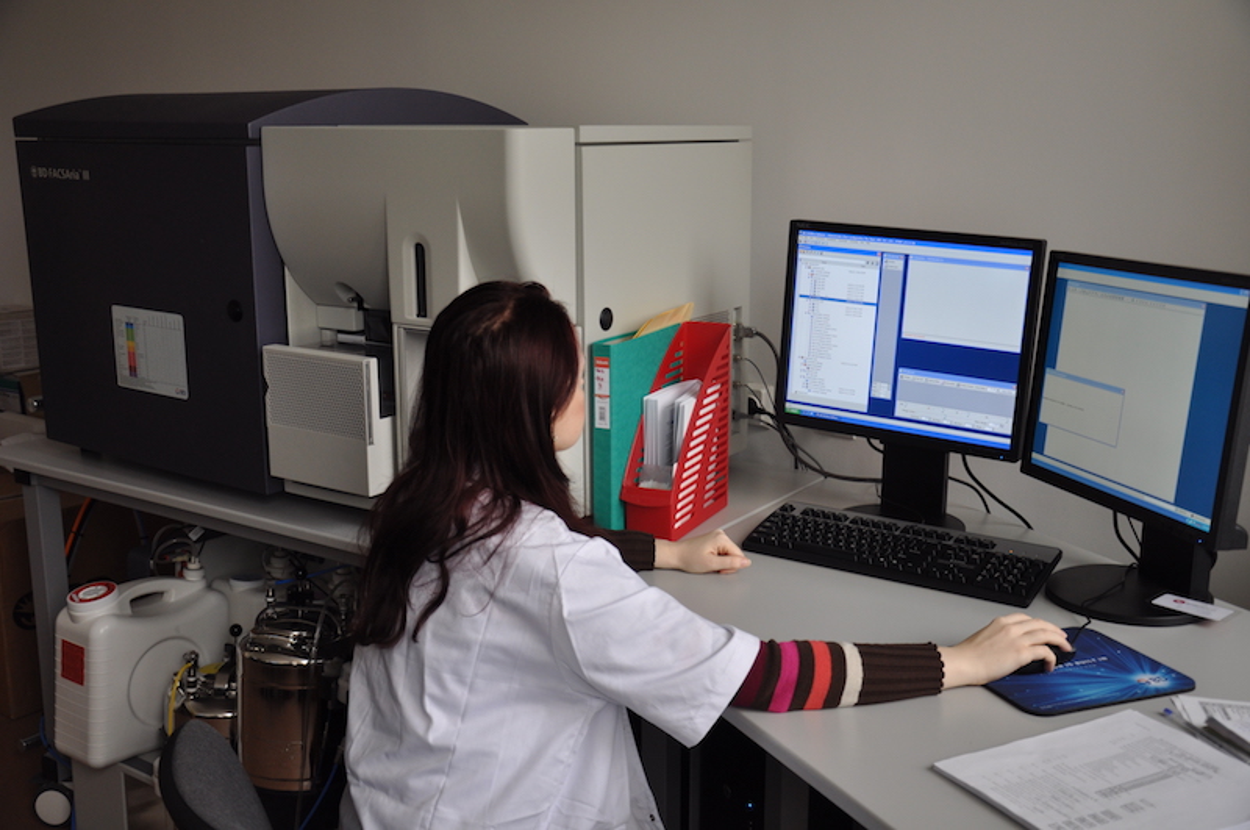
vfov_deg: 35.4
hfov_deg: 51.3
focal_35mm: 38
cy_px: 415
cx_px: 625
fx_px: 1300
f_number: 4
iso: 400
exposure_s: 1/60
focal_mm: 25
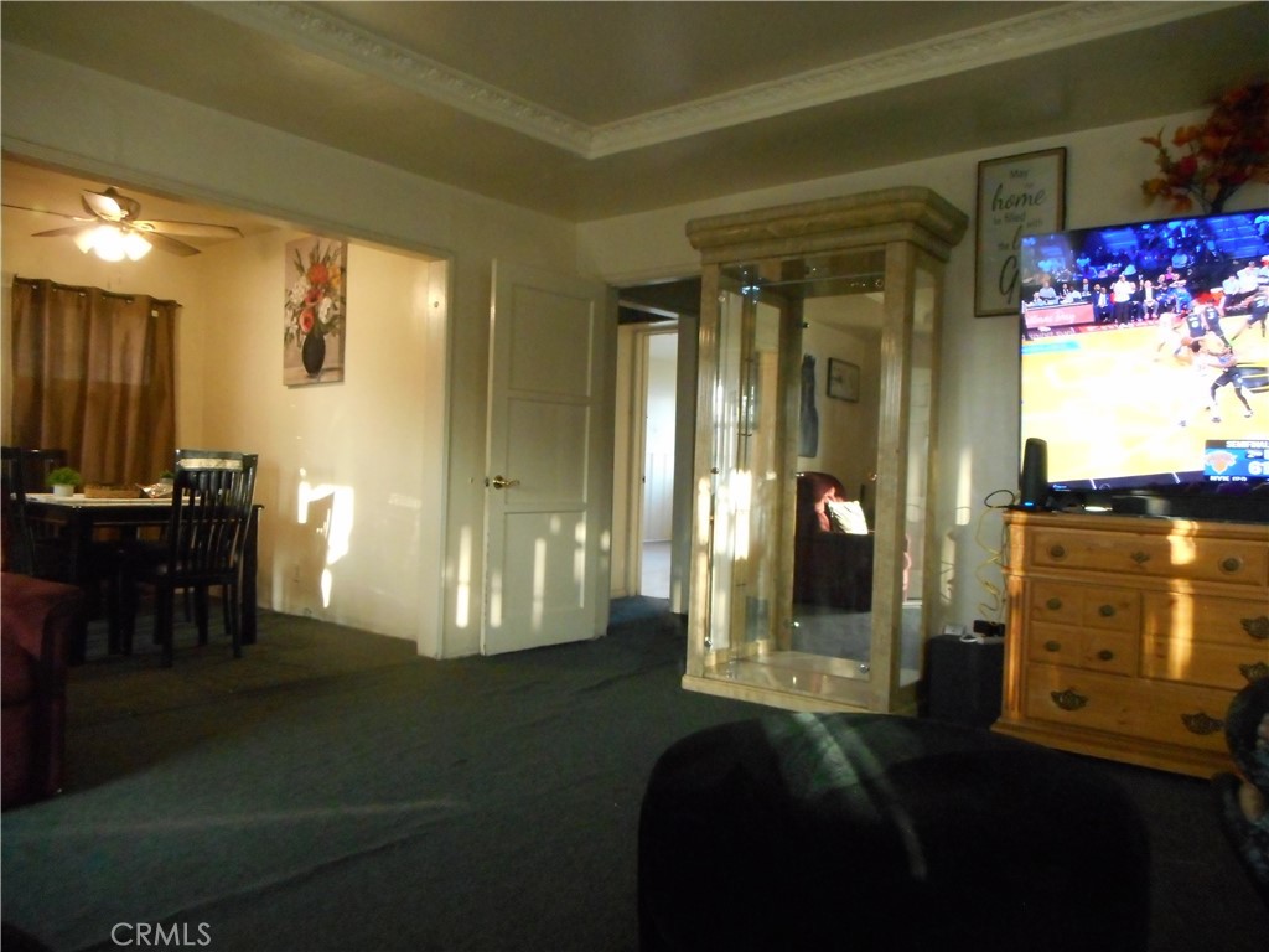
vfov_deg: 54.9
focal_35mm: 25
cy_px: 476
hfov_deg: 69.4
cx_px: 634
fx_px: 916
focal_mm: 4.5
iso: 640
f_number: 3.7
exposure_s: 1/25
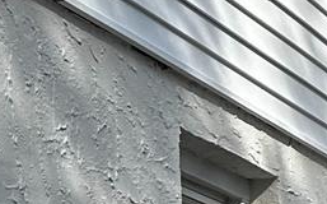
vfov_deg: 5.9
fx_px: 1807
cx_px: 921
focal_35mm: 203
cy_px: 668
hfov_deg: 8.8
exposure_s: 1/4762
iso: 80
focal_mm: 6.86
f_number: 1.78
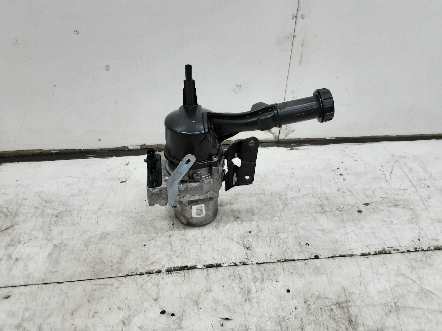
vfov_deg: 51.4
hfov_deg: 65.3
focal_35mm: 27
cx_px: 221
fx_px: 345
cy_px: 166
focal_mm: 2.91
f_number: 1.9
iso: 125
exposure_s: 1/50
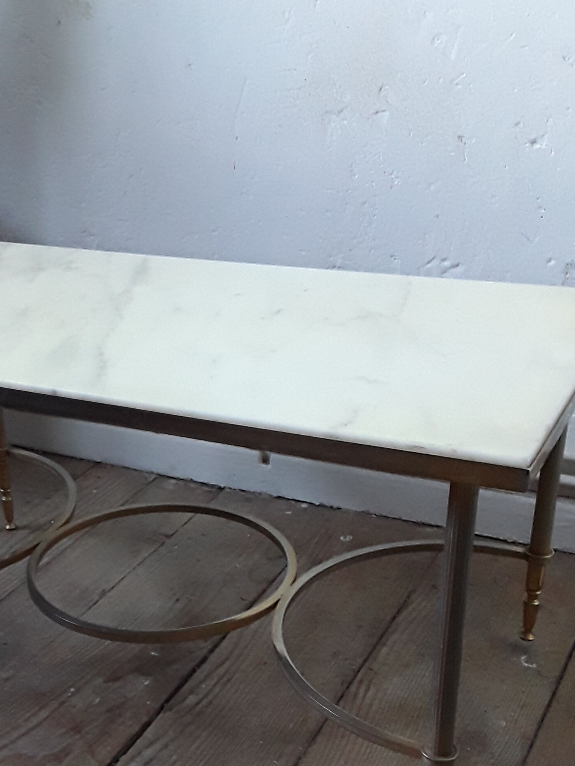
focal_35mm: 47
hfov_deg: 30.4
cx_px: 152
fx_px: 1041
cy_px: 550
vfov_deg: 39.6
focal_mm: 2.91
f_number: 1.9
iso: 160
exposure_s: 1/17
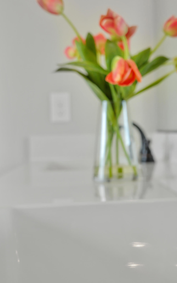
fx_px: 455
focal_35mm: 59
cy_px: 137
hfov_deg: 20.9
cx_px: 194
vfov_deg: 34.5
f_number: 3.2
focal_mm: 24
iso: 100
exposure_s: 1/125
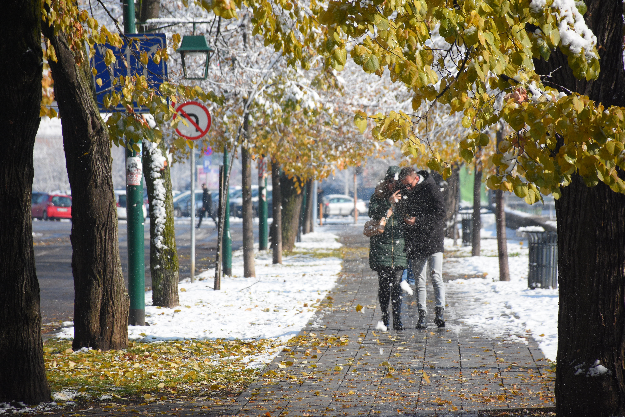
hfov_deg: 9.8
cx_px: 312
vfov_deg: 6.5
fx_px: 3646
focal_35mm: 210
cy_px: 208
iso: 800
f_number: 5.6
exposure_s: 1/2500
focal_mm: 140
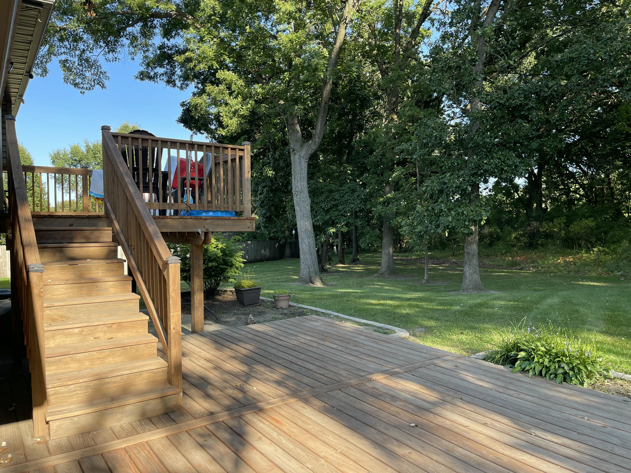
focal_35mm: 26
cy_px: 236
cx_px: 316
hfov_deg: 67.3
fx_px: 474
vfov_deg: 53.1
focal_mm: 5.1
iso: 50
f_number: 1.6
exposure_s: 1/556
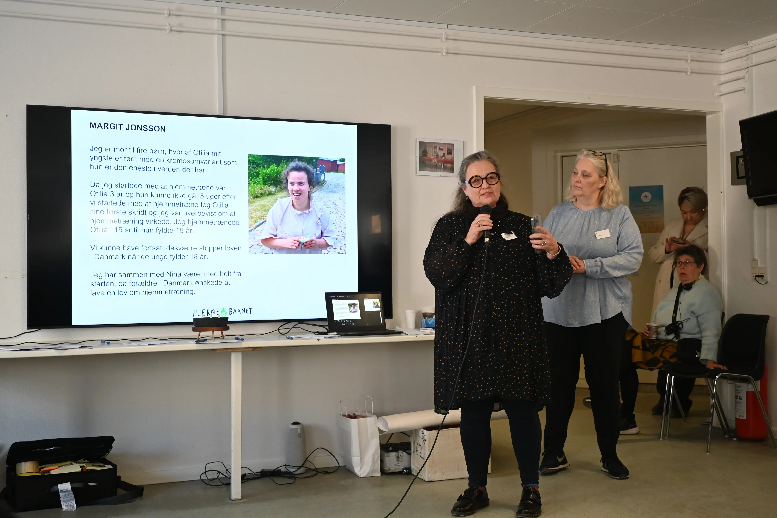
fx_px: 906
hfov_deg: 46.4
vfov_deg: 31.9
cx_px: 388
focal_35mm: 42
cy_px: 259
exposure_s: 1/125
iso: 560
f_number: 2.8
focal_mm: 28
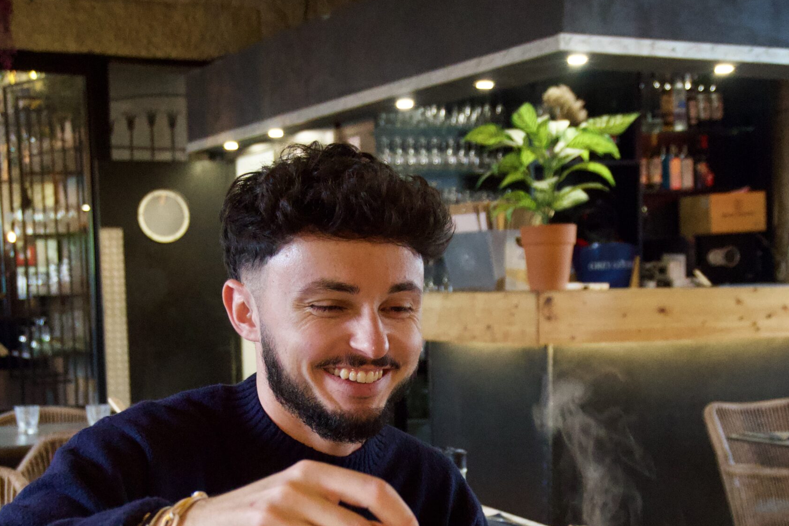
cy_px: 507
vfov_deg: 20.6
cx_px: 397
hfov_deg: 31.4
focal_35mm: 64
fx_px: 1403
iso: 6400
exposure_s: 1/160
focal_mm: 28
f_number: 4.5
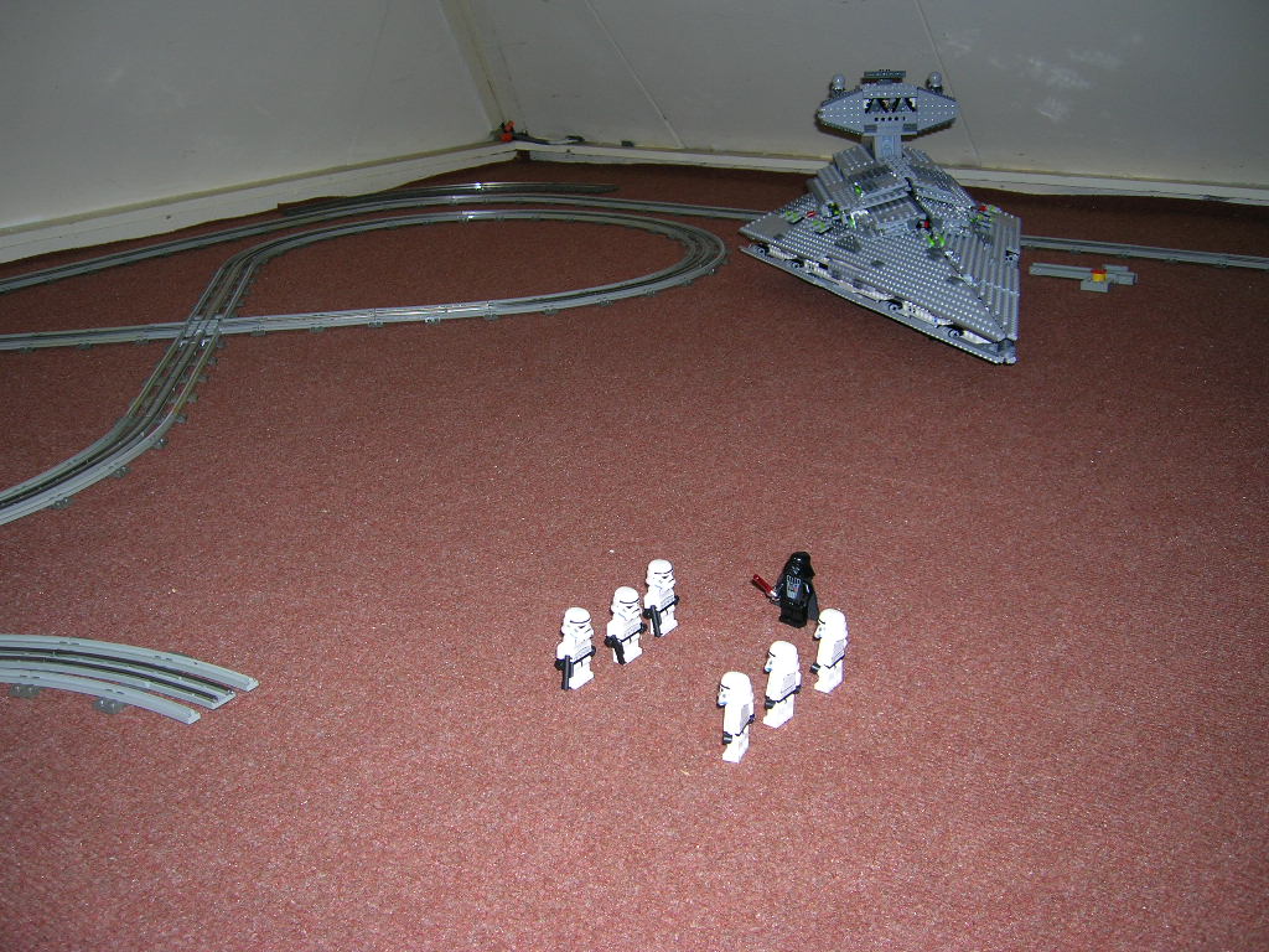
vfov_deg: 41.8
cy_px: 476
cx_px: 634
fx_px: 1246
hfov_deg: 54.0
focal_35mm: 34
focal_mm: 5.7
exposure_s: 1/60.1
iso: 50
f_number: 2.9
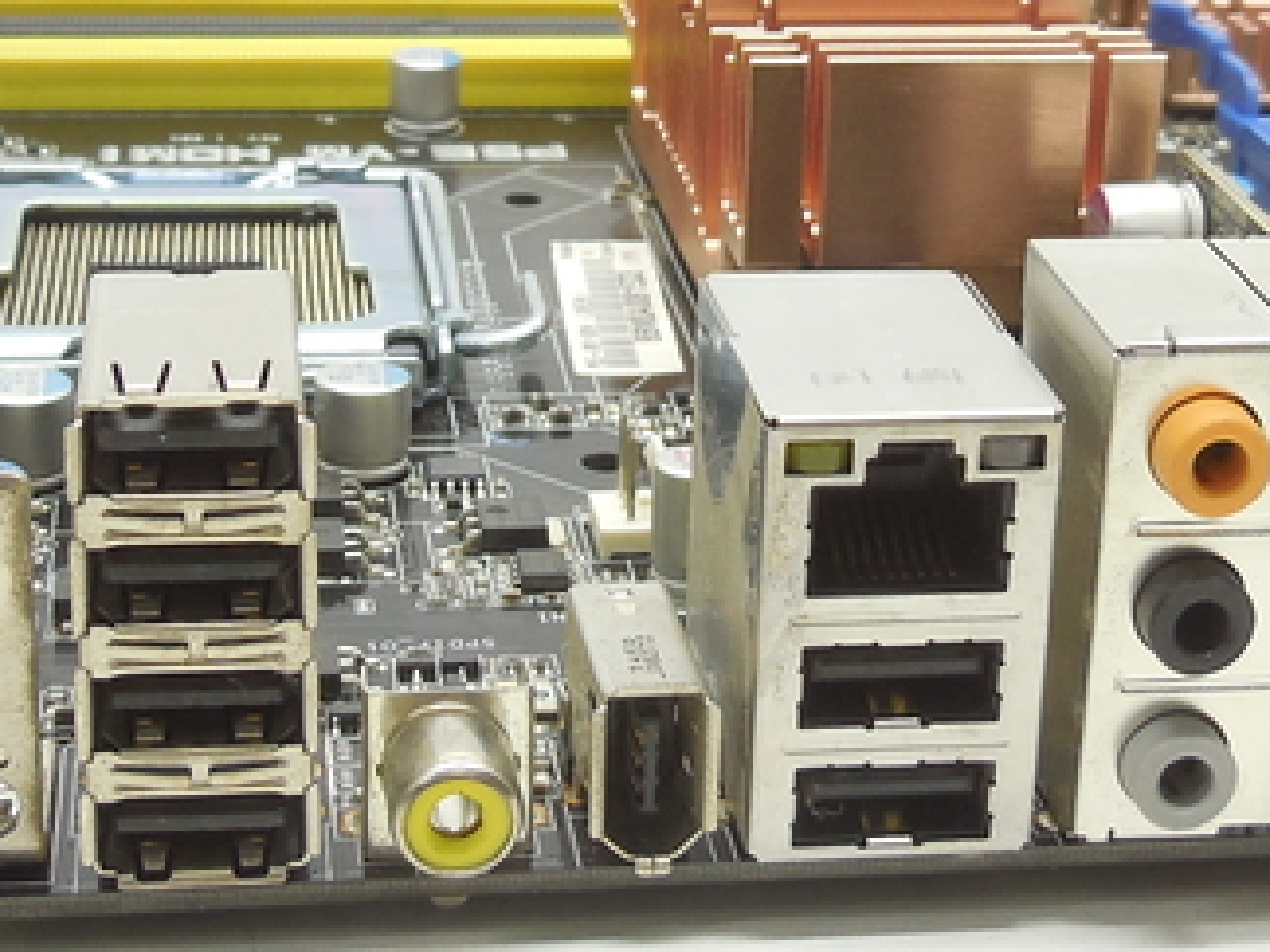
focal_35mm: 79
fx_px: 2898
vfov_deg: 18.6
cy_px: 376
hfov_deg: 24.7
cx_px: 725
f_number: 3.1
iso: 125
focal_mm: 4.5
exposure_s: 1/80
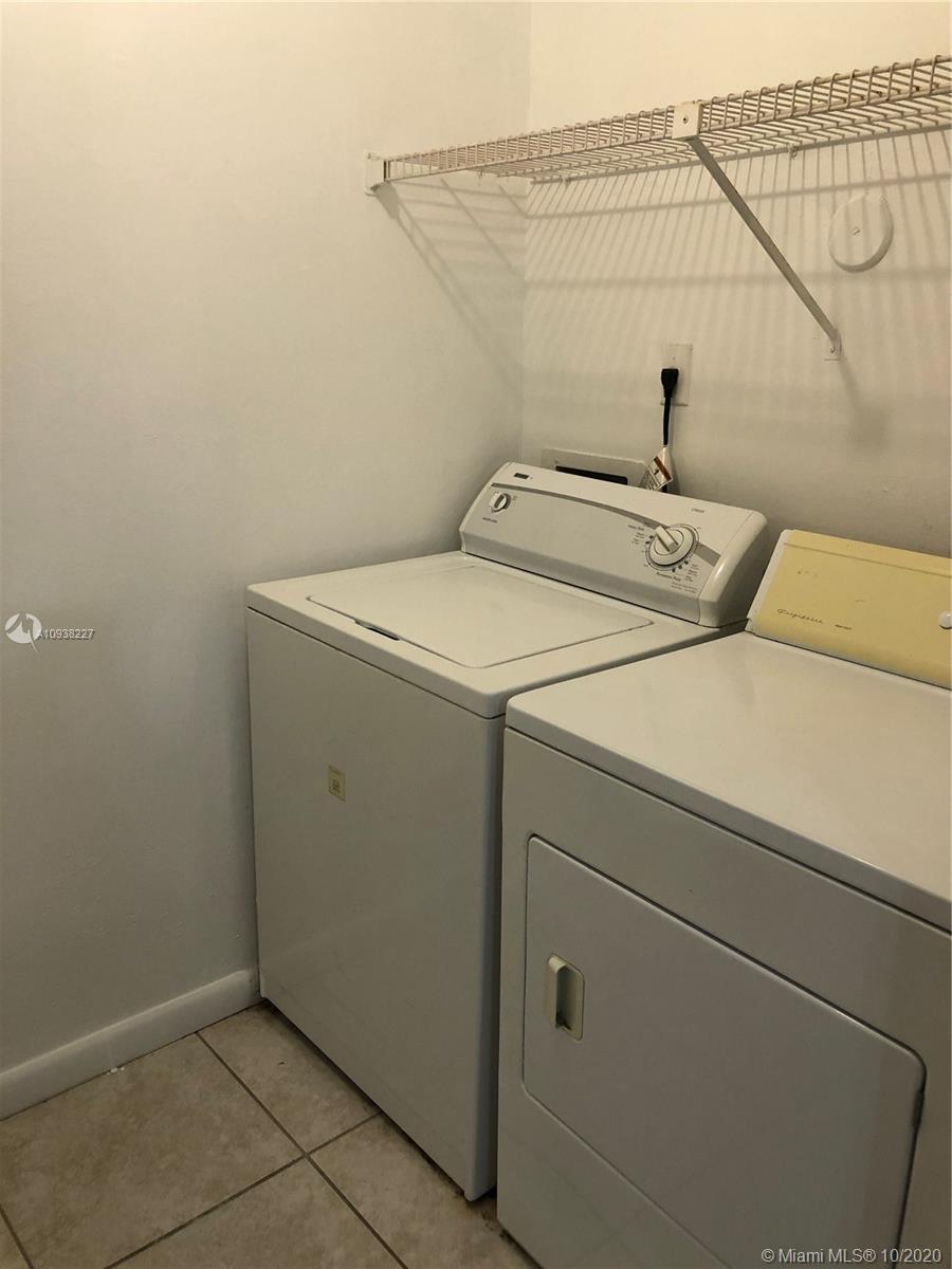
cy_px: 634
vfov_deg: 63.4
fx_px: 1027
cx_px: 476
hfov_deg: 49.7
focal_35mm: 28
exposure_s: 1/30
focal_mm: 3.99
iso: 40
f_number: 1.8
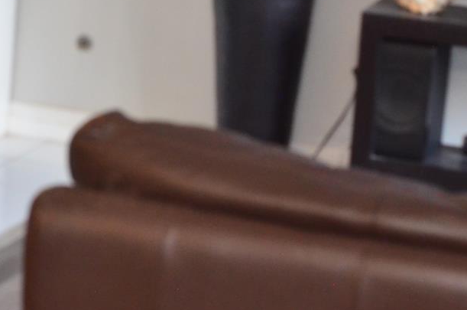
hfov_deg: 11.0
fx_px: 2383
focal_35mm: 184
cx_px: -102
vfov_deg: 7.4
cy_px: -11
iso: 1600
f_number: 7.1
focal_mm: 50
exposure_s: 1/15
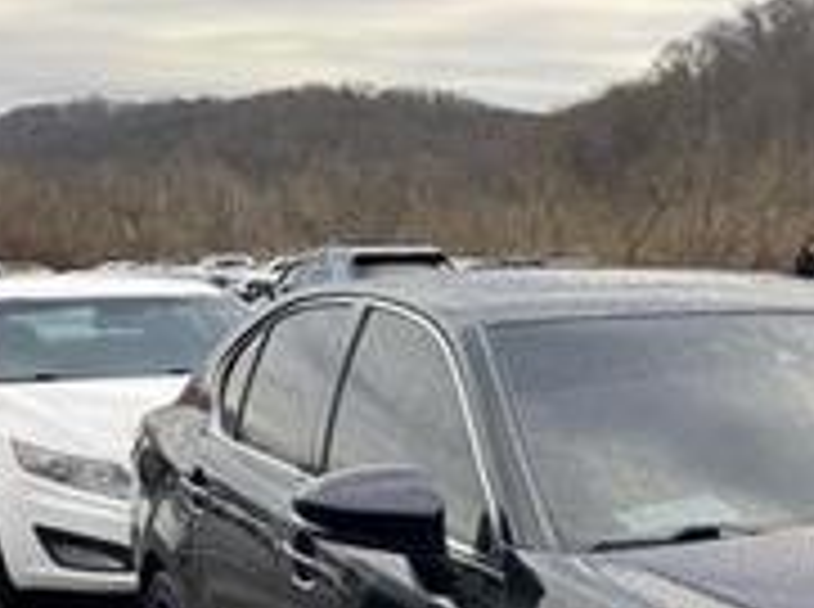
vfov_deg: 20.6
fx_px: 1572
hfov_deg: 26.2
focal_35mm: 67
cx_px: 953
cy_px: 703
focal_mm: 6.76
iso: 80
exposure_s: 1/792
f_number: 1.78
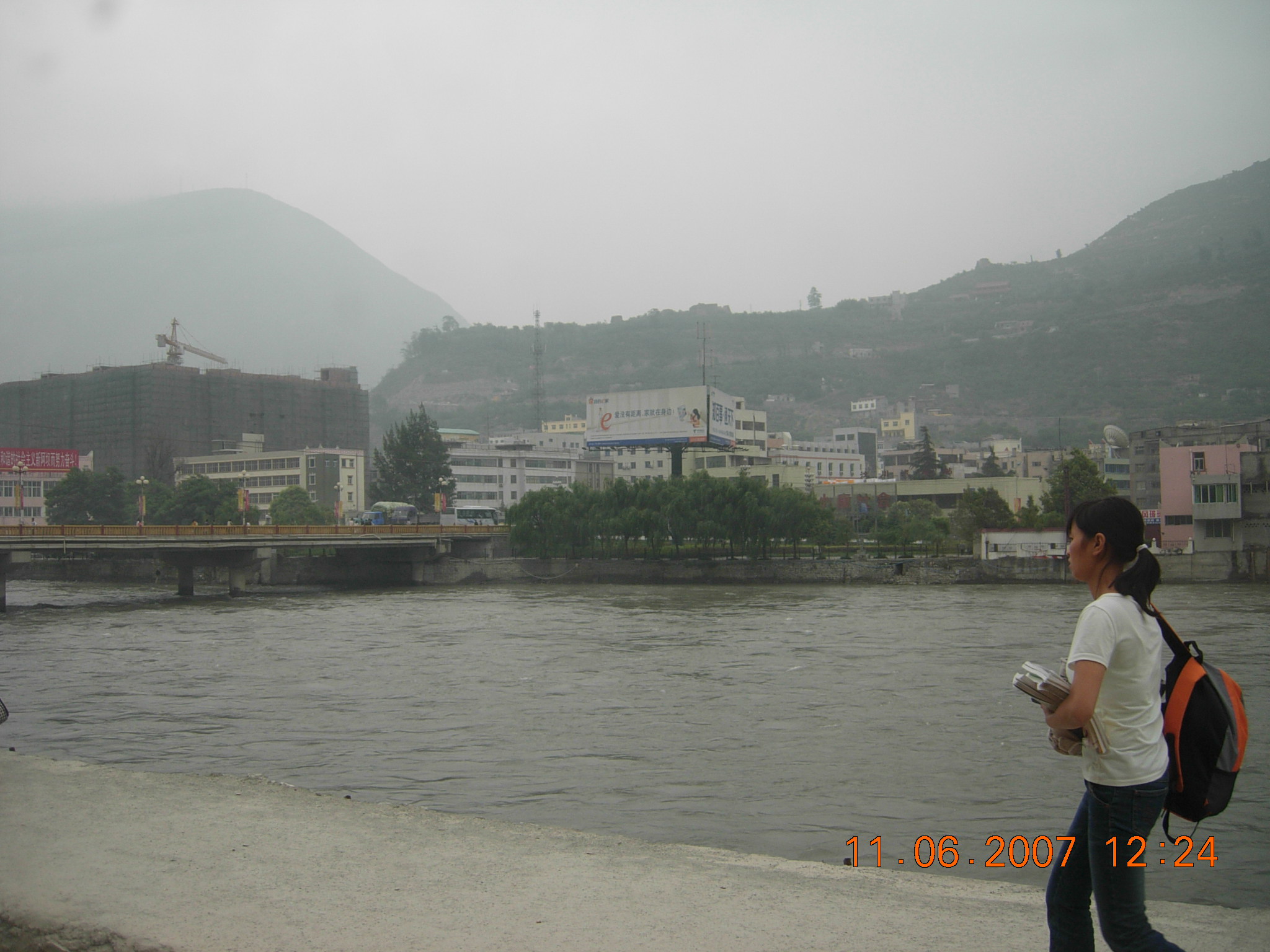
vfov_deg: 39.7
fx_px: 1321
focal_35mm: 36
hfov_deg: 51.4
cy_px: 476
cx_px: 635
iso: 50
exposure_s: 1/373
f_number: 2.7
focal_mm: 7.5
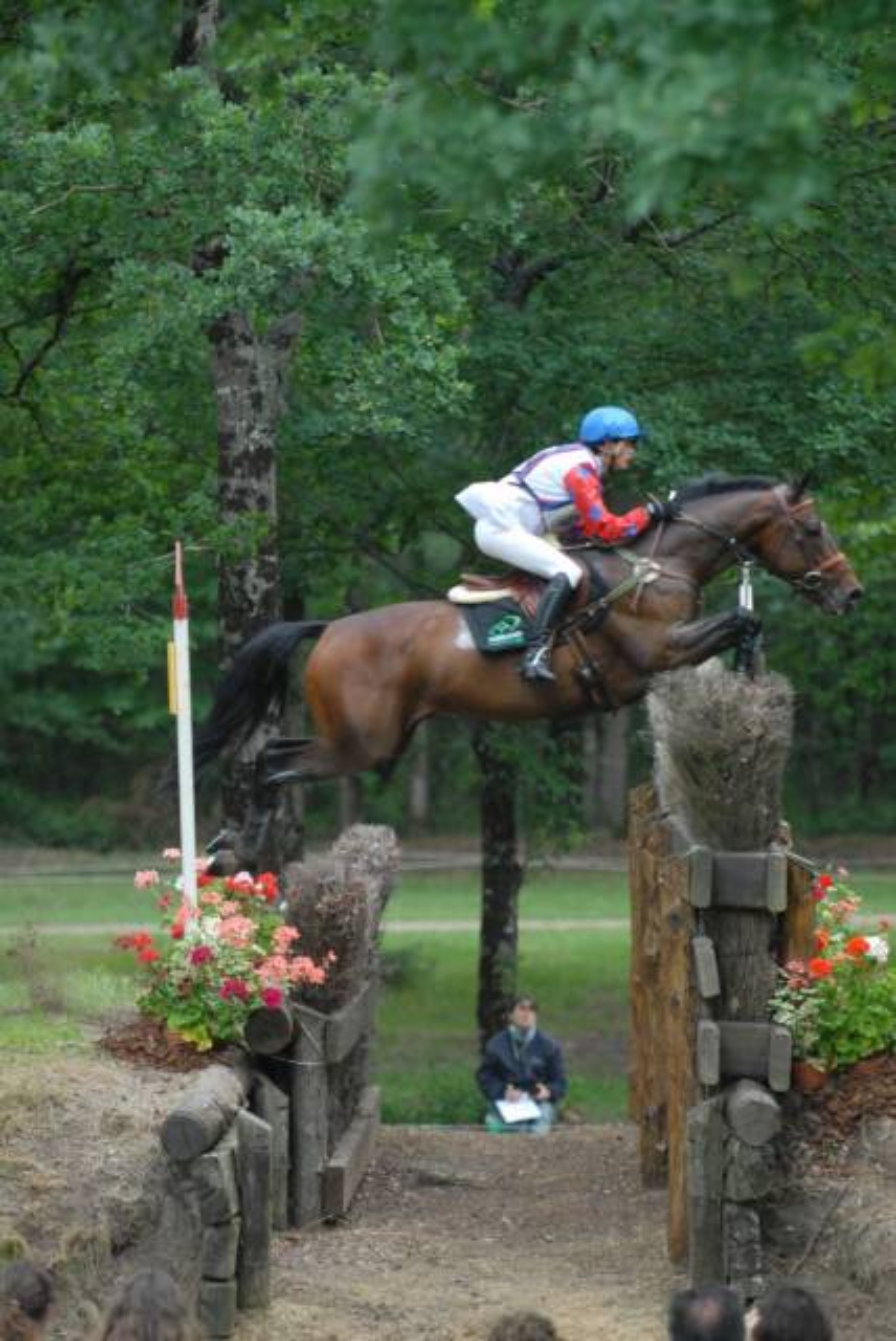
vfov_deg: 8.6
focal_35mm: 240
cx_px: 448
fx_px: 8940
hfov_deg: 5.7
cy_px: 670
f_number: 2.8
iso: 500
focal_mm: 160
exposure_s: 1/640
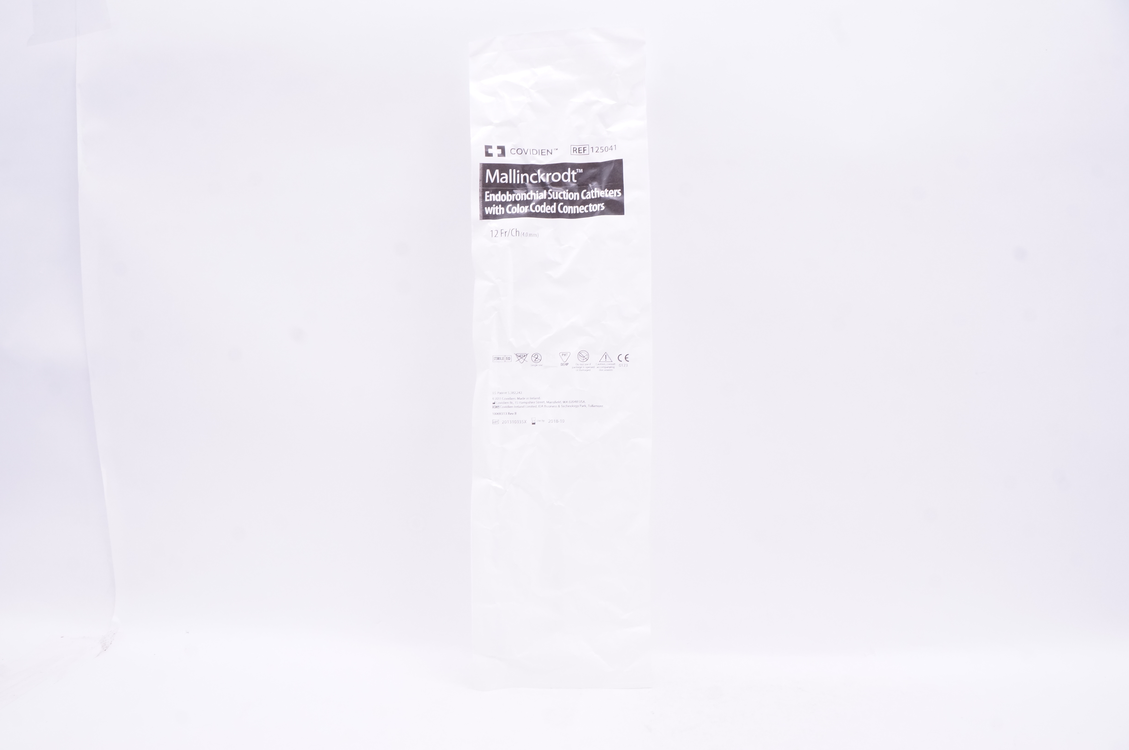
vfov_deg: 47.8
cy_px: 375
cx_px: 564
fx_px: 846
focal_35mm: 27
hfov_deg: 67.4
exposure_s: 1/25
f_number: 13
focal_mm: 18
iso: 800
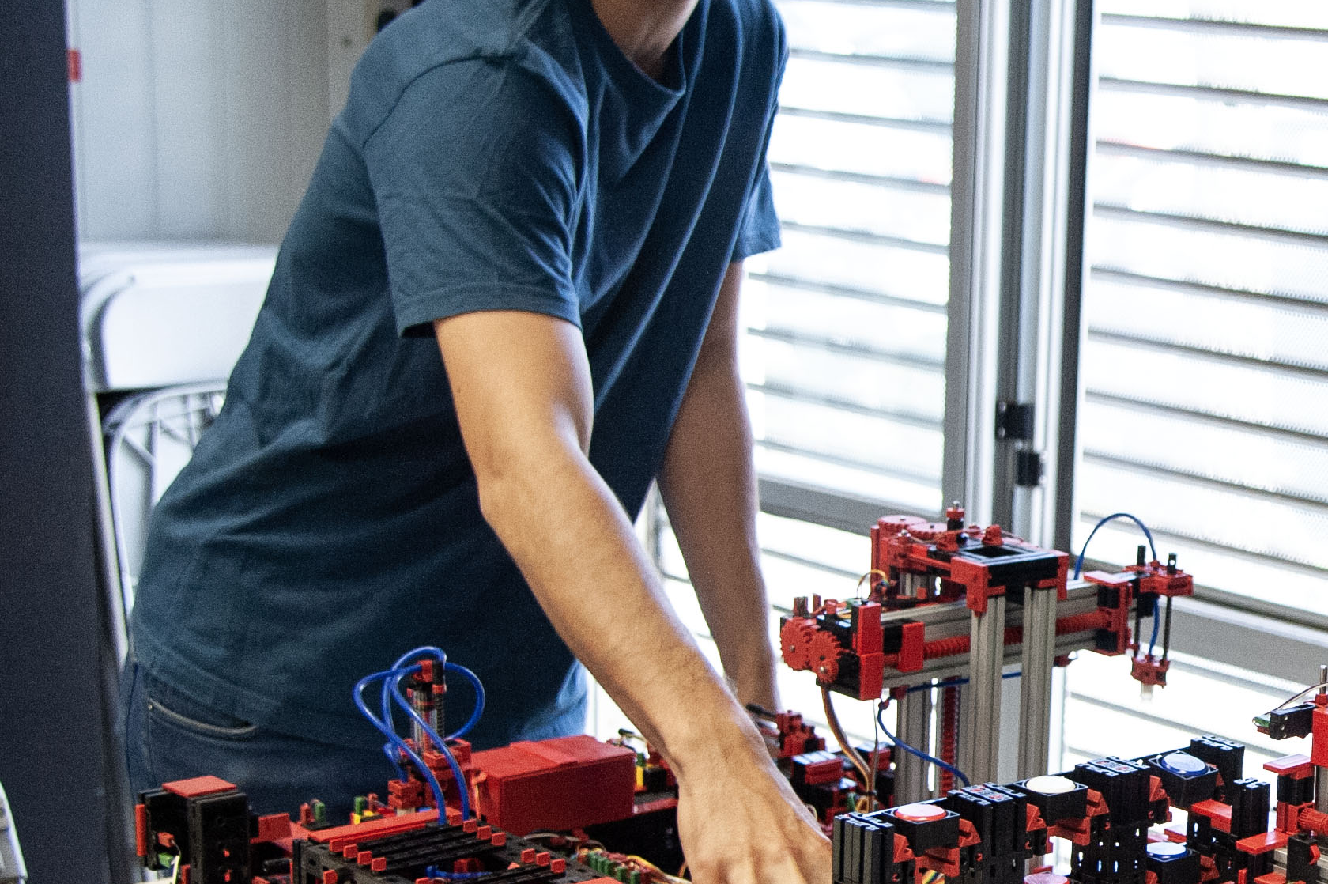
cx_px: 1353
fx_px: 2802
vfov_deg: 17.9
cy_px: 585
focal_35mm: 76
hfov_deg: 25.3
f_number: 4
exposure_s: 1/125
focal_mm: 30
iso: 2500
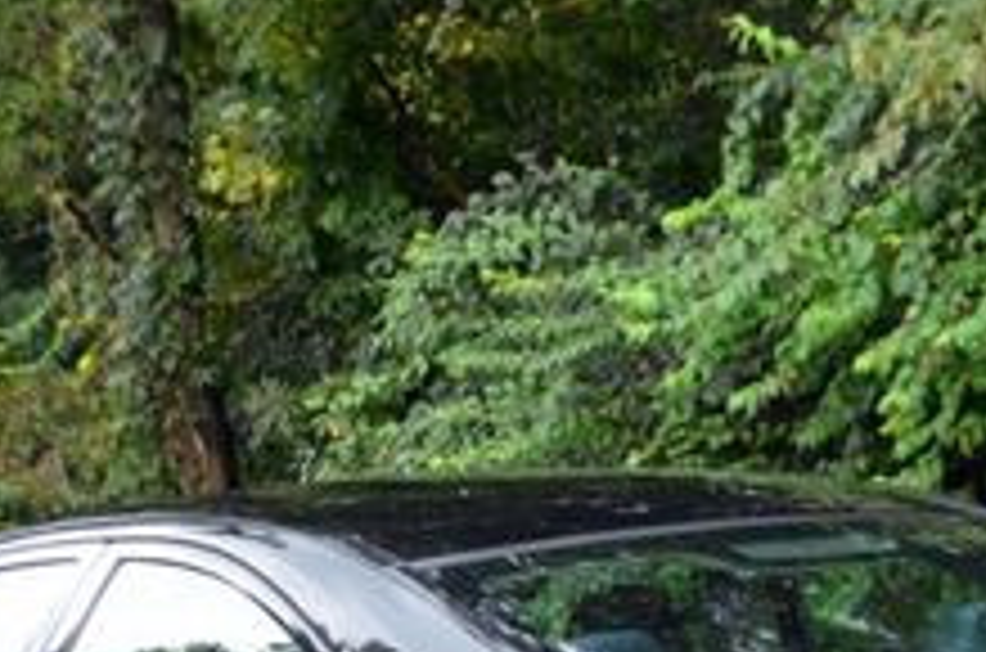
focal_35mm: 105
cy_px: 908
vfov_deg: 12.5
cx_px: 612
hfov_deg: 19.5
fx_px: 2870
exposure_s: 1/80
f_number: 4.5
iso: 400
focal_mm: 24
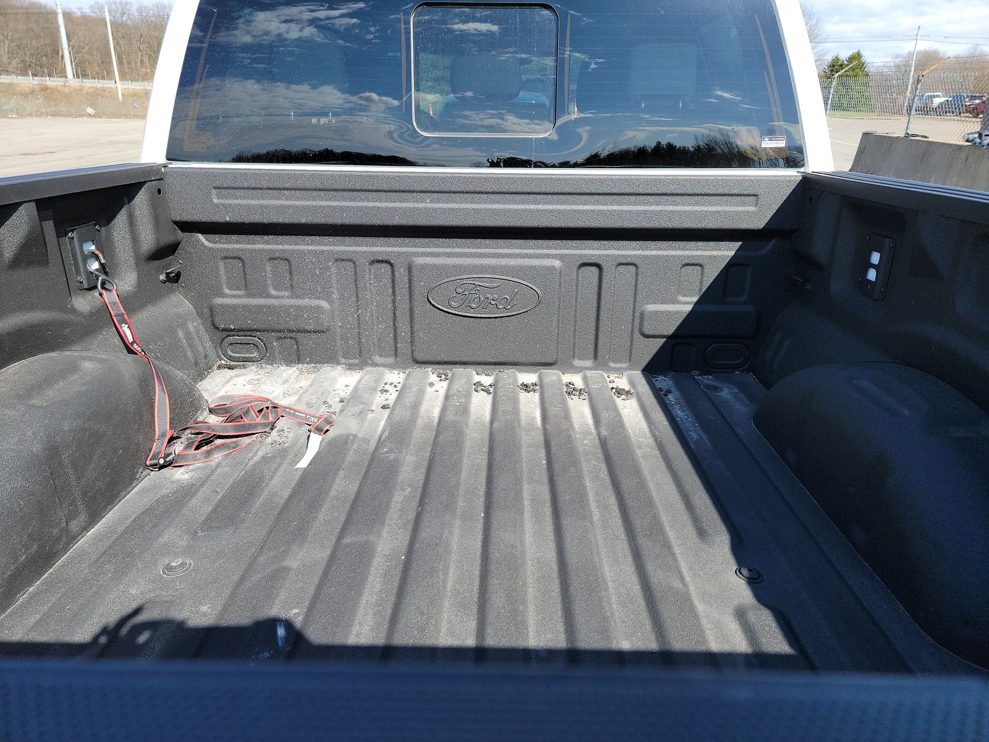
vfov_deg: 56.8
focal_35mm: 24
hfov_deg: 71.6
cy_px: 371
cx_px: 494
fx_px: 686
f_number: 1.8
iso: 50
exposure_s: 1/348
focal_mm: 6.7
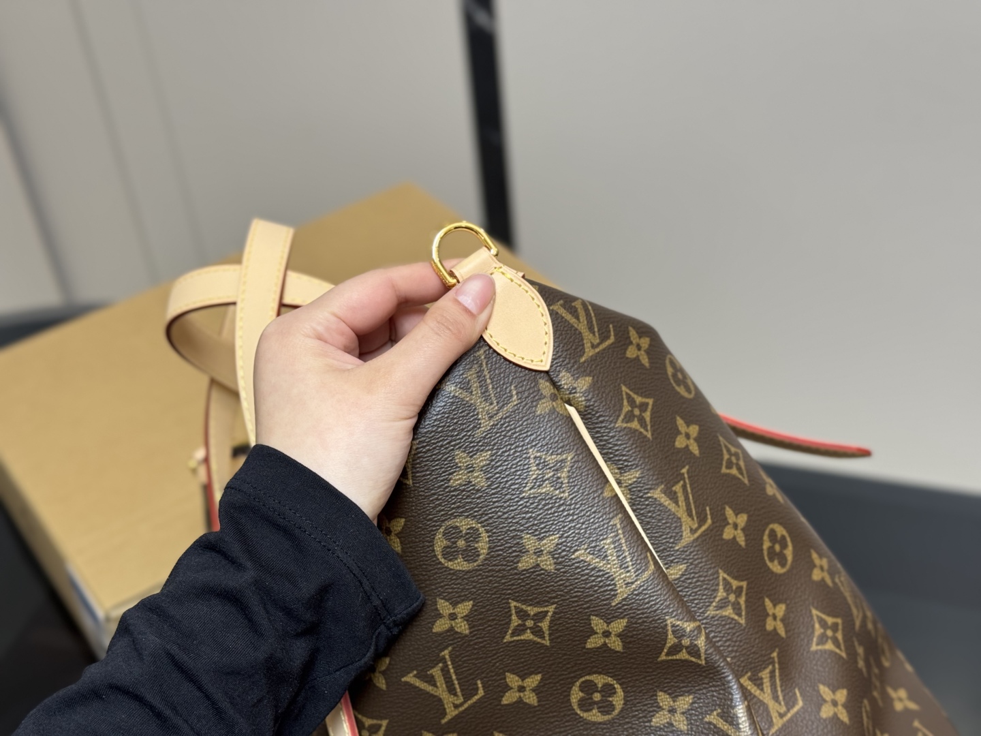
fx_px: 1360
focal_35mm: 48
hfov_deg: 39.7
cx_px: 490
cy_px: 368
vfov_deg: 30.3
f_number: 1.78
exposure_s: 1/62
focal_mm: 6.76
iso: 100
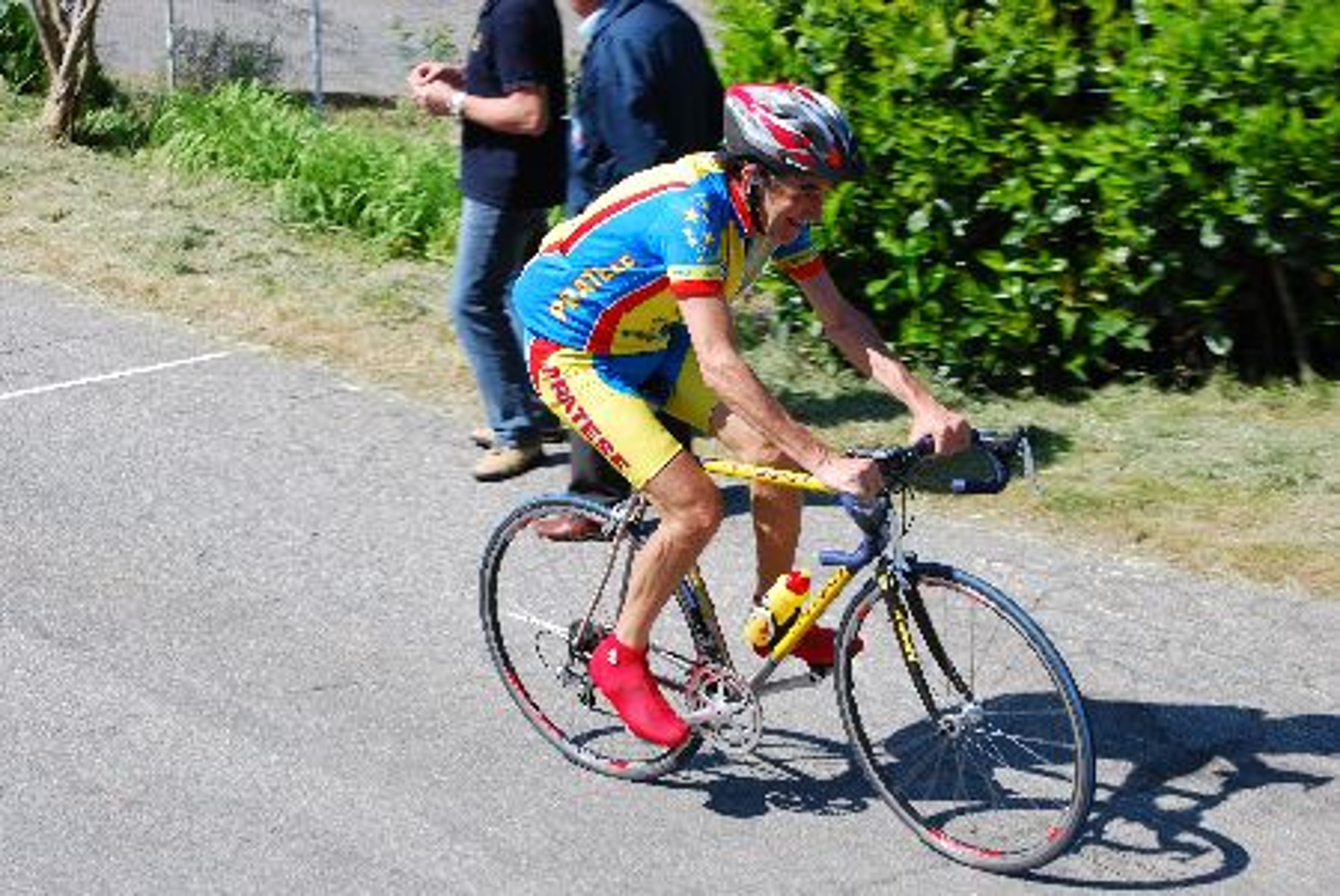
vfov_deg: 14.7
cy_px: 448
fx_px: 3465
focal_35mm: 93
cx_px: 670
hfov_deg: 21.9
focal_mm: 62
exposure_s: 1/125
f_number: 9
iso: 100
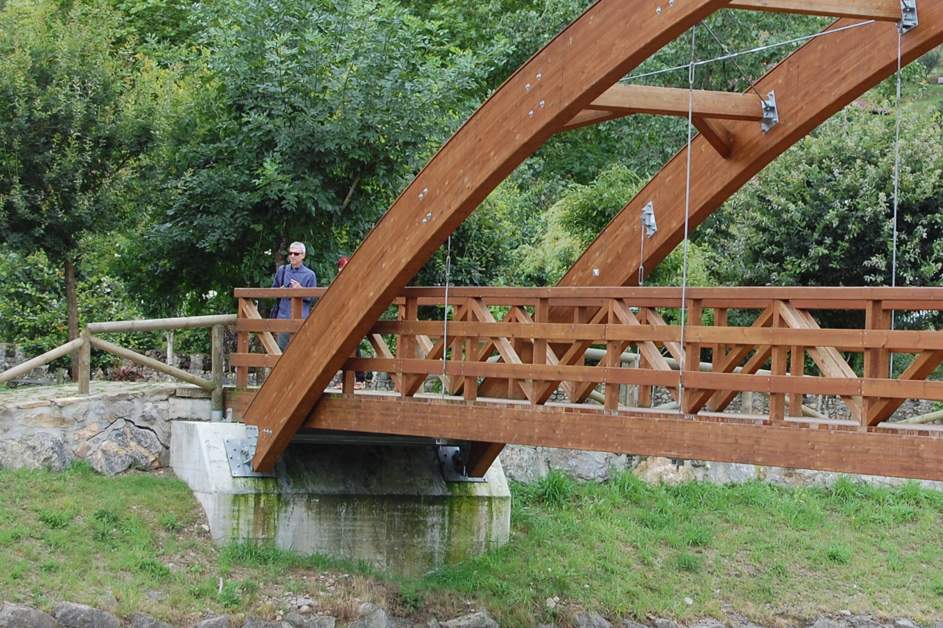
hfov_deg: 14.0
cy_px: 173
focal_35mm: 146
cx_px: 713
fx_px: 3821
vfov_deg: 9.4
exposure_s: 1/160
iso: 200
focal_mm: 55
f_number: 6.3
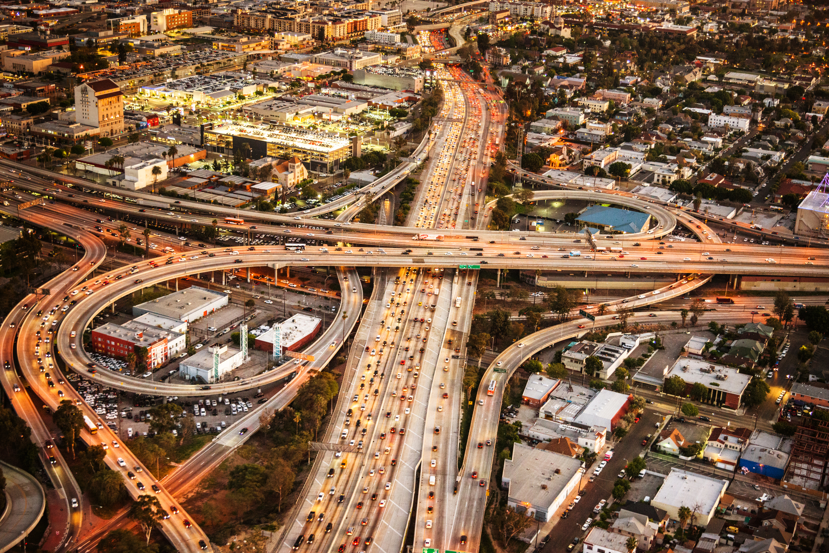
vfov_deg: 28.1
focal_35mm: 48
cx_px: 414
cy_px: 276
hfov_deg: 41.1
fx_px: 1105
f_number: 4
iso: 2500
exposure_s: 1/60
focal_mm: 48
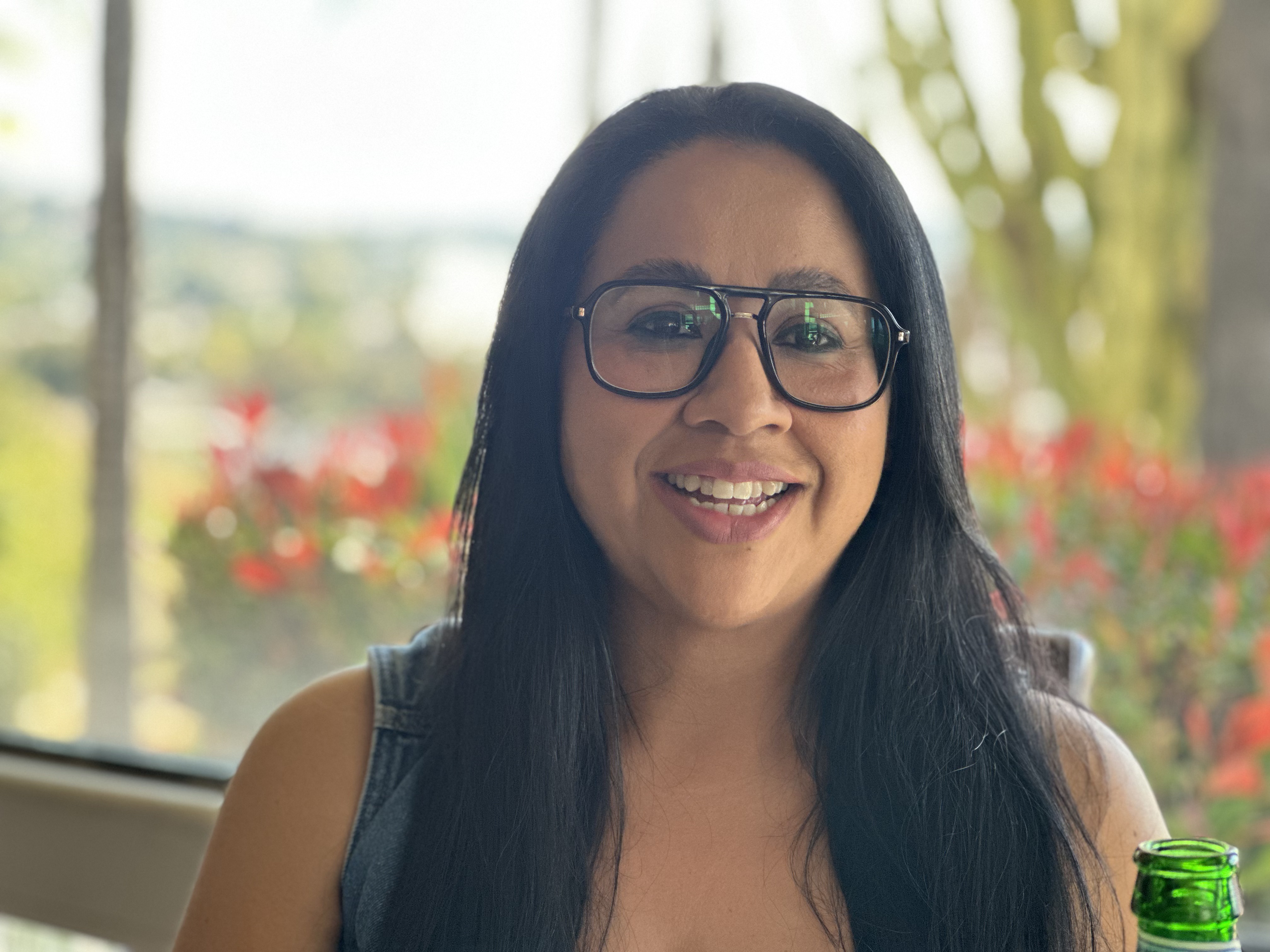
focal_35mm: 77
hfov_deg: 25.3
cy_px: 476
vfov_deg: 19.1
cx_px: 635
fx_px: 2825
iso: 250
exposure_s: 1/91
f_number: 2.8
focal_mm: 9
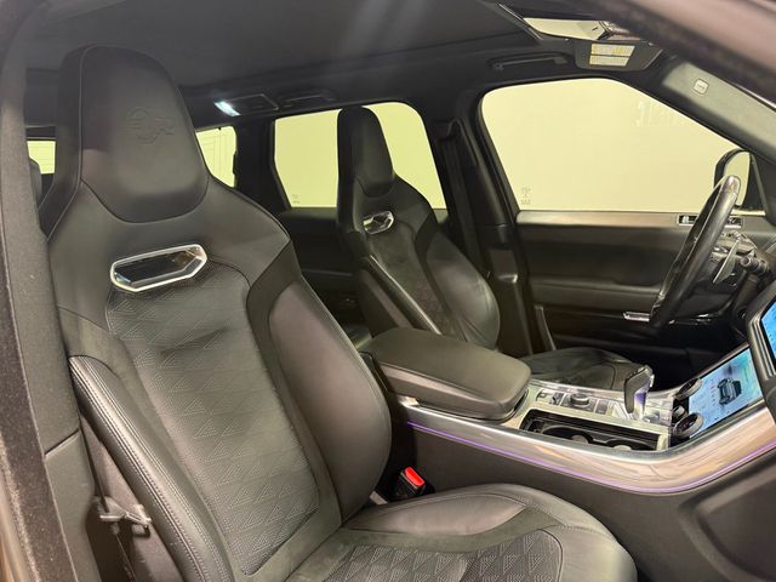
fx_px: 538
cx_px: 388
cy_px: 291
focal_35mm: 24
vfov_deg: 56.8
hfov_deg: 71.6
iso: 250
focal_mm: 6.76
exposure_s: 1/60
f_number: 1.78
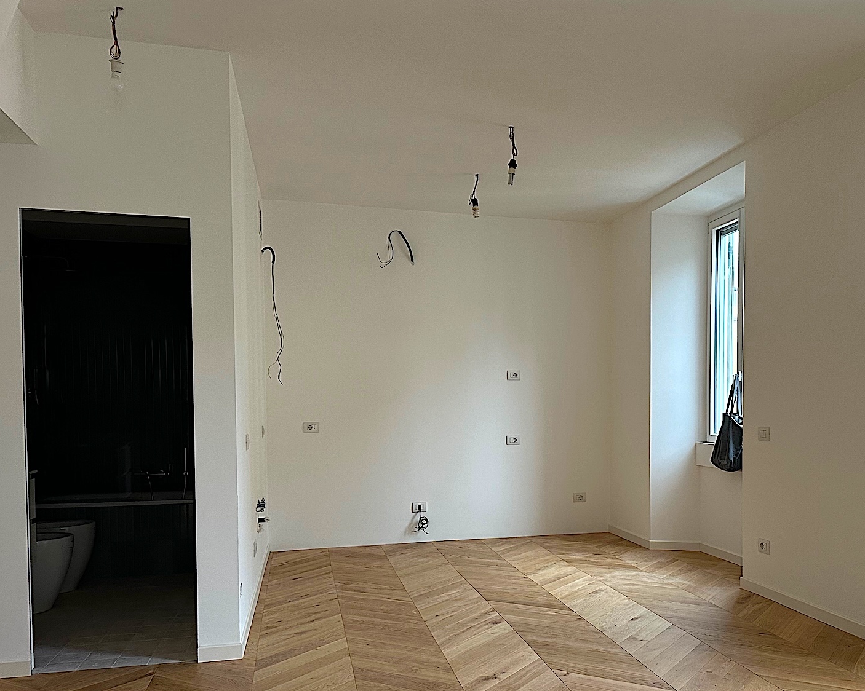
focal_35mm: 32
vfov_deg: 45.4
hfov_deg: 55.0
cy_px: 428
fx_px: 819
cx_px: 548
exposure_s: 1/50
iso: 320
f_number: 1.78
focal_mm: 6.86
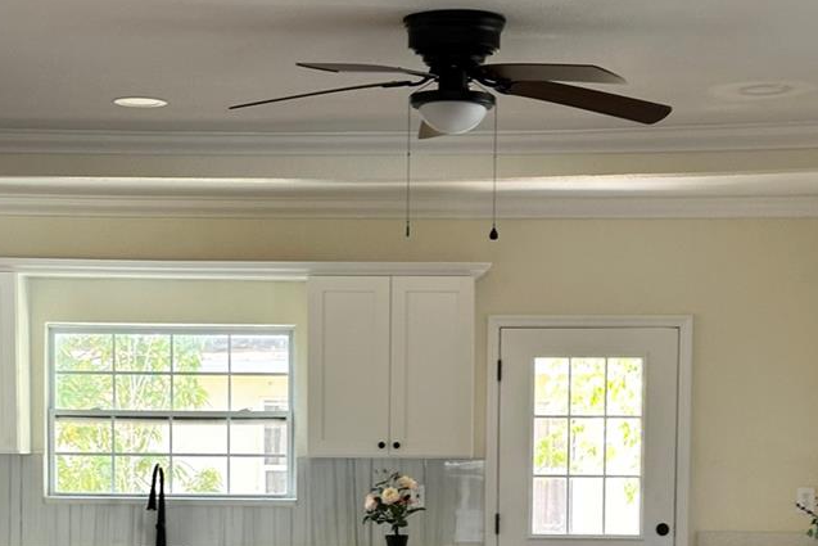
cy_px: 601
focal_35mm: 94
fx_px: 2136
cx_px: 380
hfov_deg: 21.7
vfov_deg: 14.2
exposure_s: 1/76
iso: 80
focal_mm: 6.86
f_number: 1.78
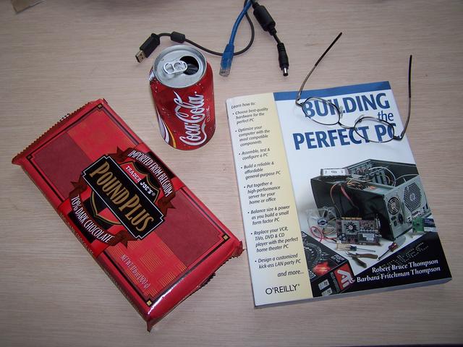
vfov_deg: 37.7
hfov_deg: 49.0
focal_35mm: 38
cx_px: 232
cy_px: 174
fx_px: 508
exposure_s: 1/60
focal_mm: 6.3
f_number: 2.8
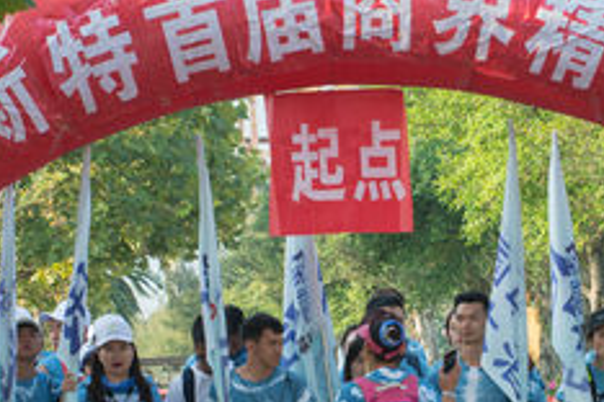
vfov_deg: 4.6
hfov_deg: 6.9
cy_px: 325
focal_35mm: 297
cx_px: 348
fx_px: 4983
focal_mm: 116
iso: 250
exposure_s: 1/100
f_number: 9
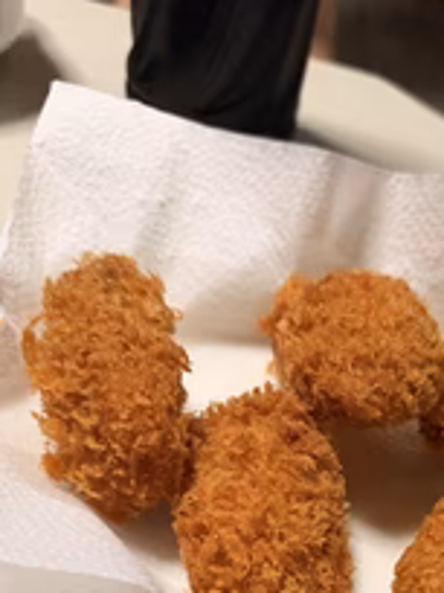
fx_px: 804
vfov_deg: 36.9
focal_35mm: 47
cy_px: 570
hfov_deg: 29.5
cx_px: 403
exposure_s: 1/120
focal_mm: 6.76
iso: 200
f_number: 1.78
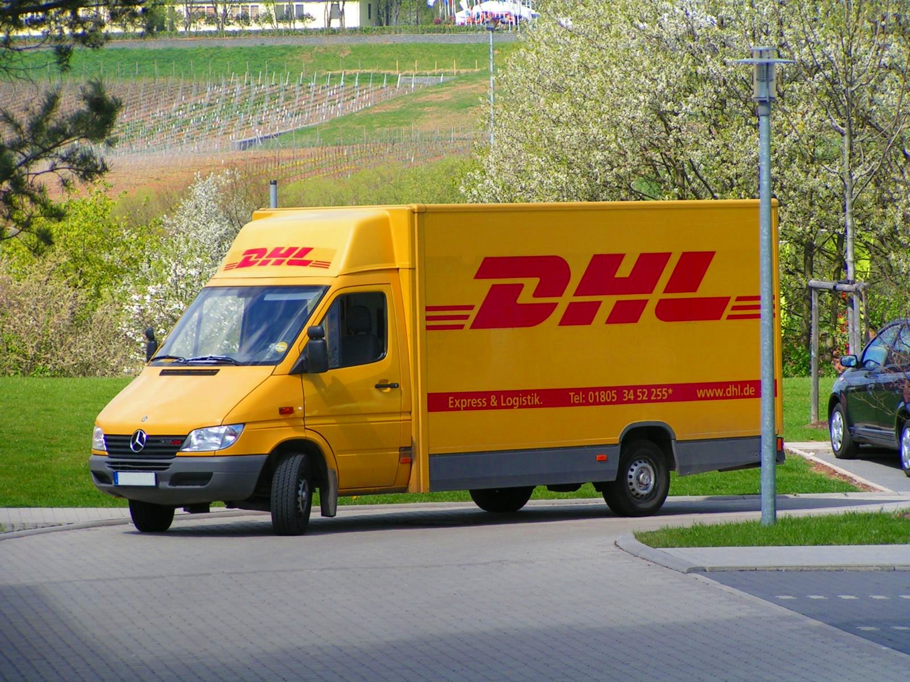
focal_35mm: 226
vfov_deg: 6.6
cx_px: 455
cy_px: 341
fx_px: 5941
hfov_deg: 8.8
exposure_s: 1/400
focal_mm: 34.5
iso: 50
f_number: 5
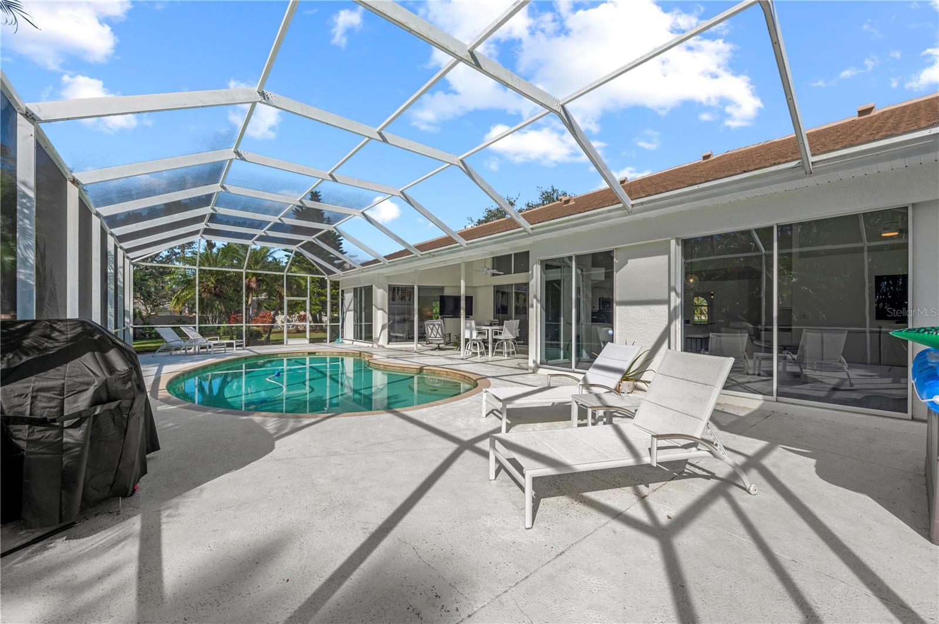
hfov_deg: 104.3
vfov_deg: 81.1
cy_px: 312
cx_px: 470
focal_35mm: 14
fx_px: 365
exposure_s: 1/500
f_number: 9
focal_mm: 14
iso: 200
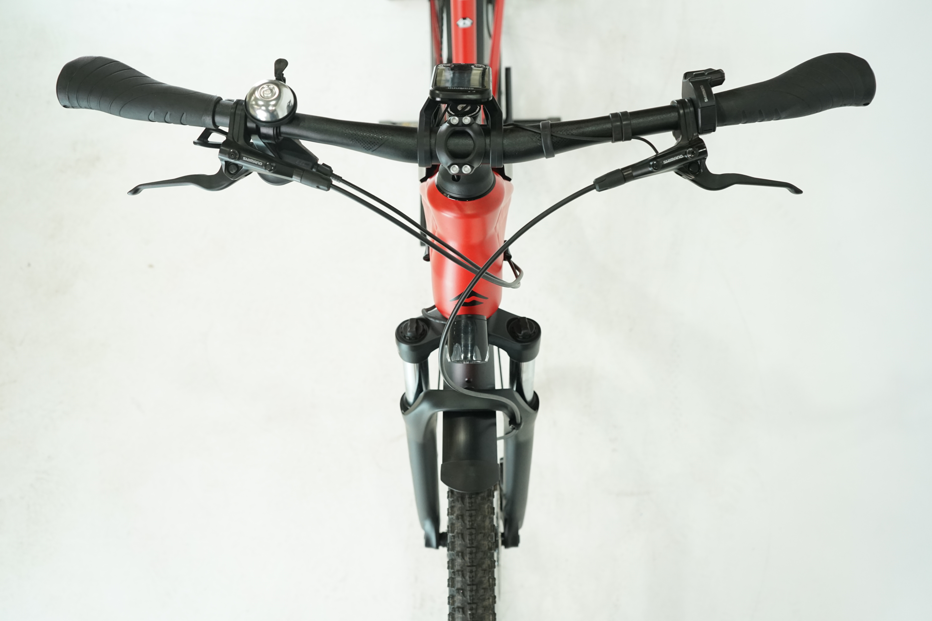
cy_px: 310
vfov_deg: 37.9
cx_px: 466
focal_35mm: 35
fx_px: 906
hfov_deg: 54.4
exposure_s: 1/200
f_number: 5
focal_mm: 35
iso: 1600
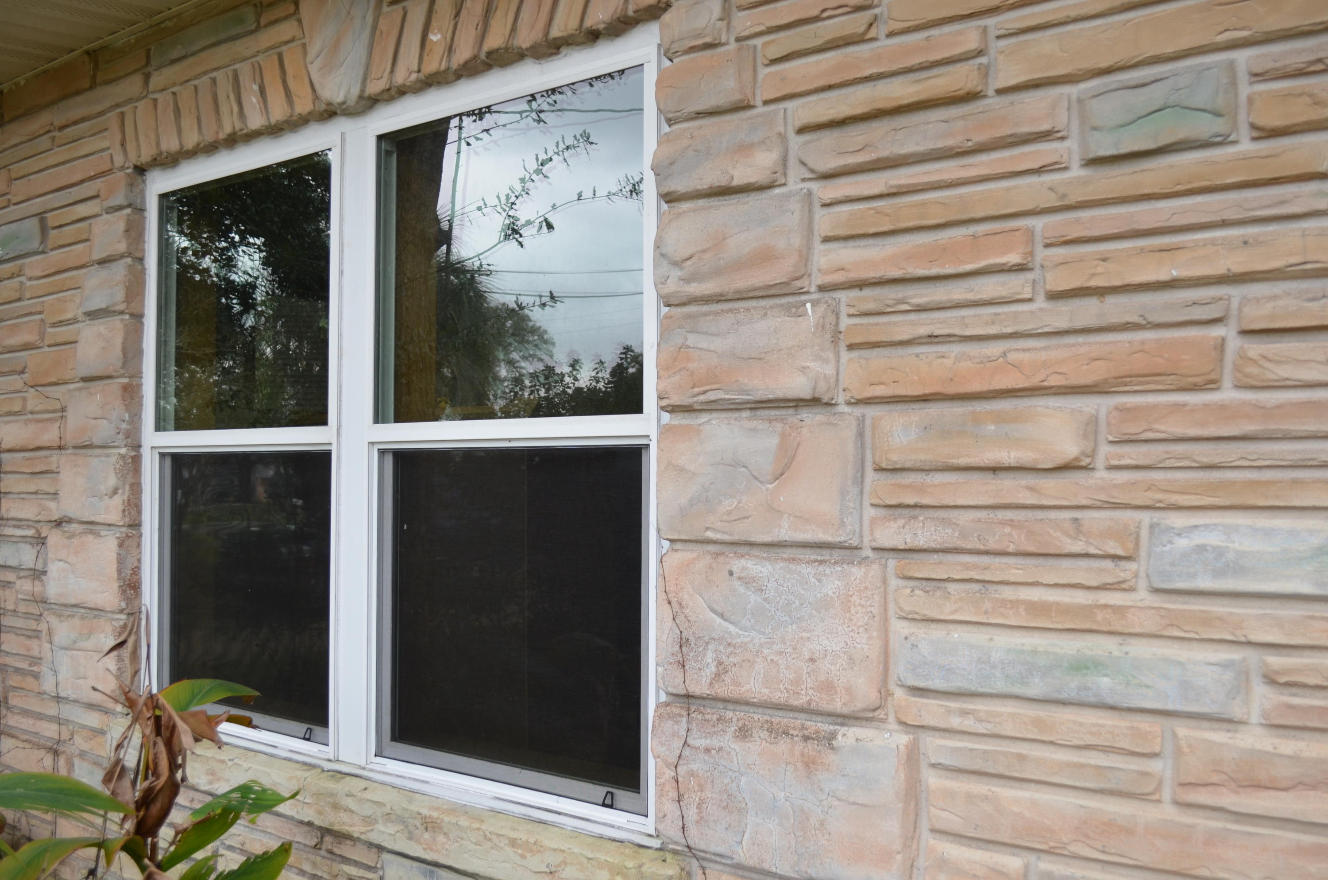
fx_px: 1325
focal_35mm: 36
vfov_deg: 36.7
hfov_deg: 53.2
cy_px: 440
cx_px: 664
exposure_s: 1/125
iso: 360
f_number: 5.6
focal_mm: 24
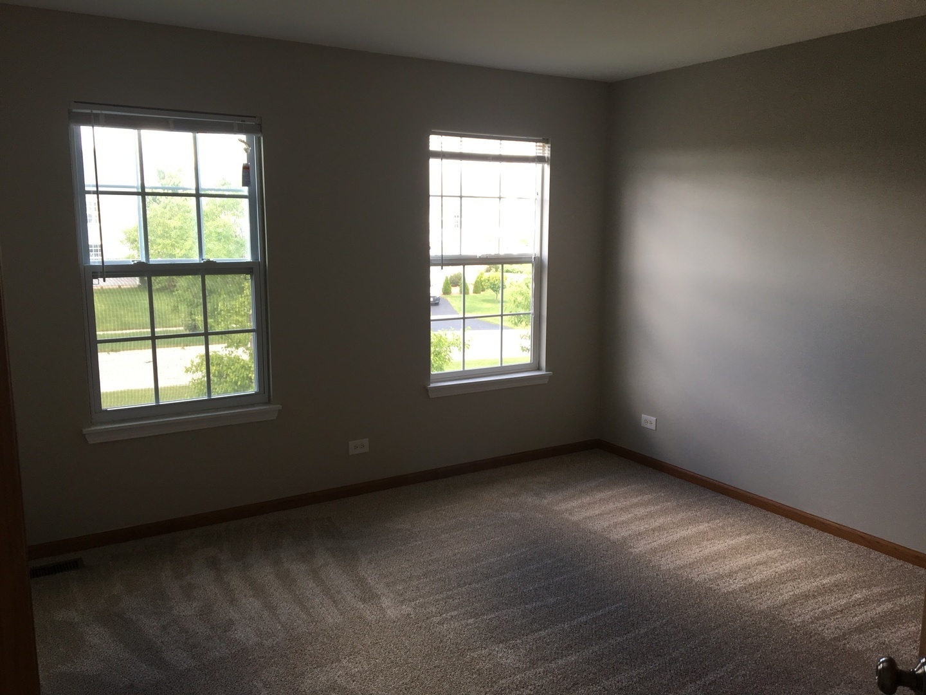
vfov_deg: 48.2
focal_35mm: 29
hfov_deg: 61.7
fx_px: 776
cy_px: 348
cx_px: 463
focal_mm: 4.15
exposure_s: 1/60
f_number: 2.2
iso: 32
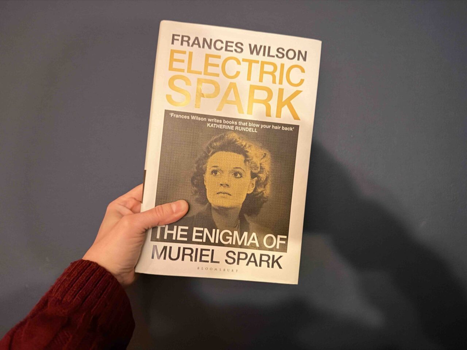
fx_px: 324
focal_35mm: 24
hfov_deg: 71.6
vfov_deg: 56.8
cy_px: 175
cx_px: 234
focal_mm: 6.76
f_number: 1.78
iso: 1600
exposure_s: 1/14
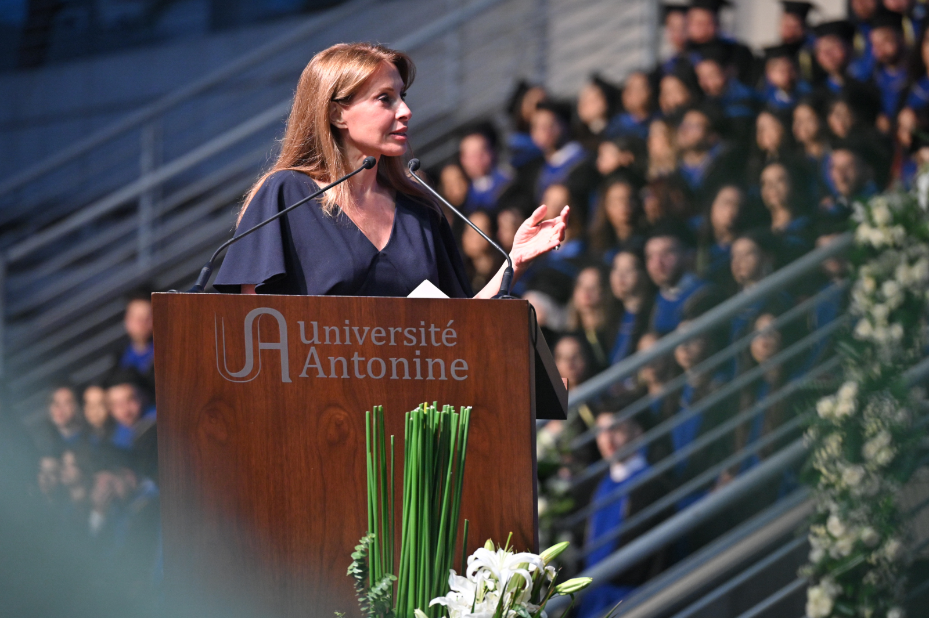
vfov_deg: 6.9
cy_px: 309
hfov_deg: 10.3
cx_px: 464
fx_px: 5158
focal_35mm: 200
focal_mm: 200
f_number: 4
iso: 4000
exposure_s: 1/250
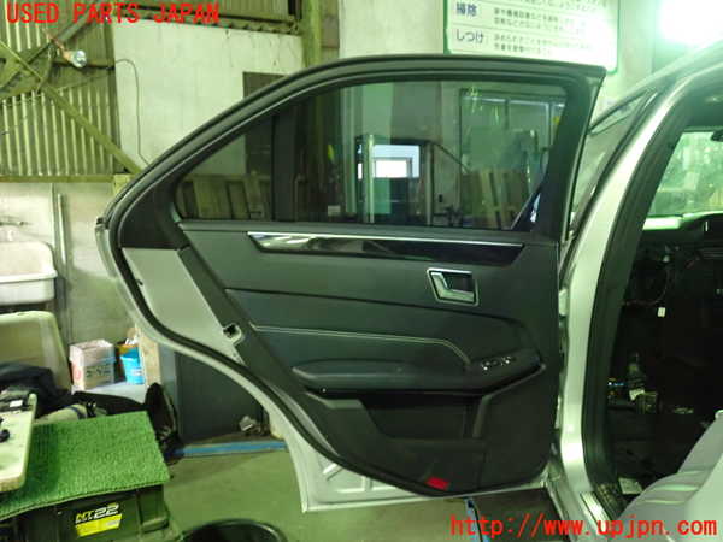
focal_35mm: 30
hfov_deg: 60.0
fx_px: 627
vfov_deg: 46.8
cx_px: 362
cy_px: 271
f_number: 2.3
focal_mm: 5.4
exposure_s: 1/25
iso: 800
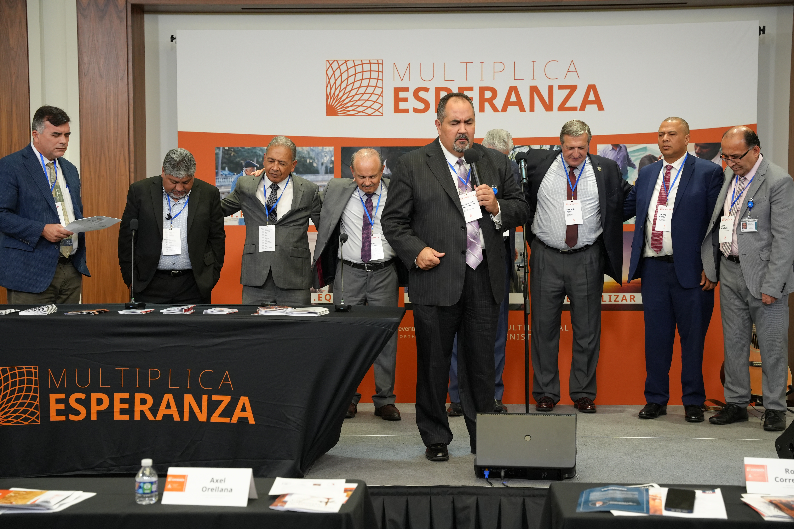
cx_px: 397
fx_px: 1189
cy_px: 264
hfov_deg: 36.9
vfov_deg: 25.1
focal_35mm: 54
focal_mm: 53.9
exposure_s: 1/160
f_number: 4
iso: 2000
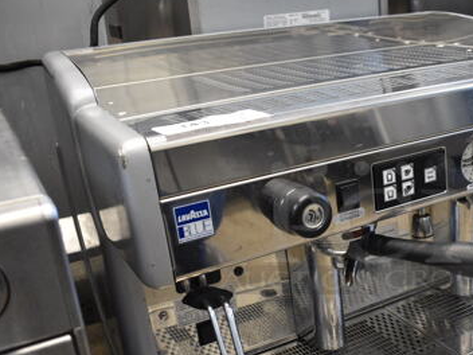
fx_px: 615
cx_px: 361
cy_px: 223
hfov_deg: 40.7
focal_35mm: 45
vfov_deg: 32.0
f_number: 3.5
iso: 2000
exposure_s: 1/125
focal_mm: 18
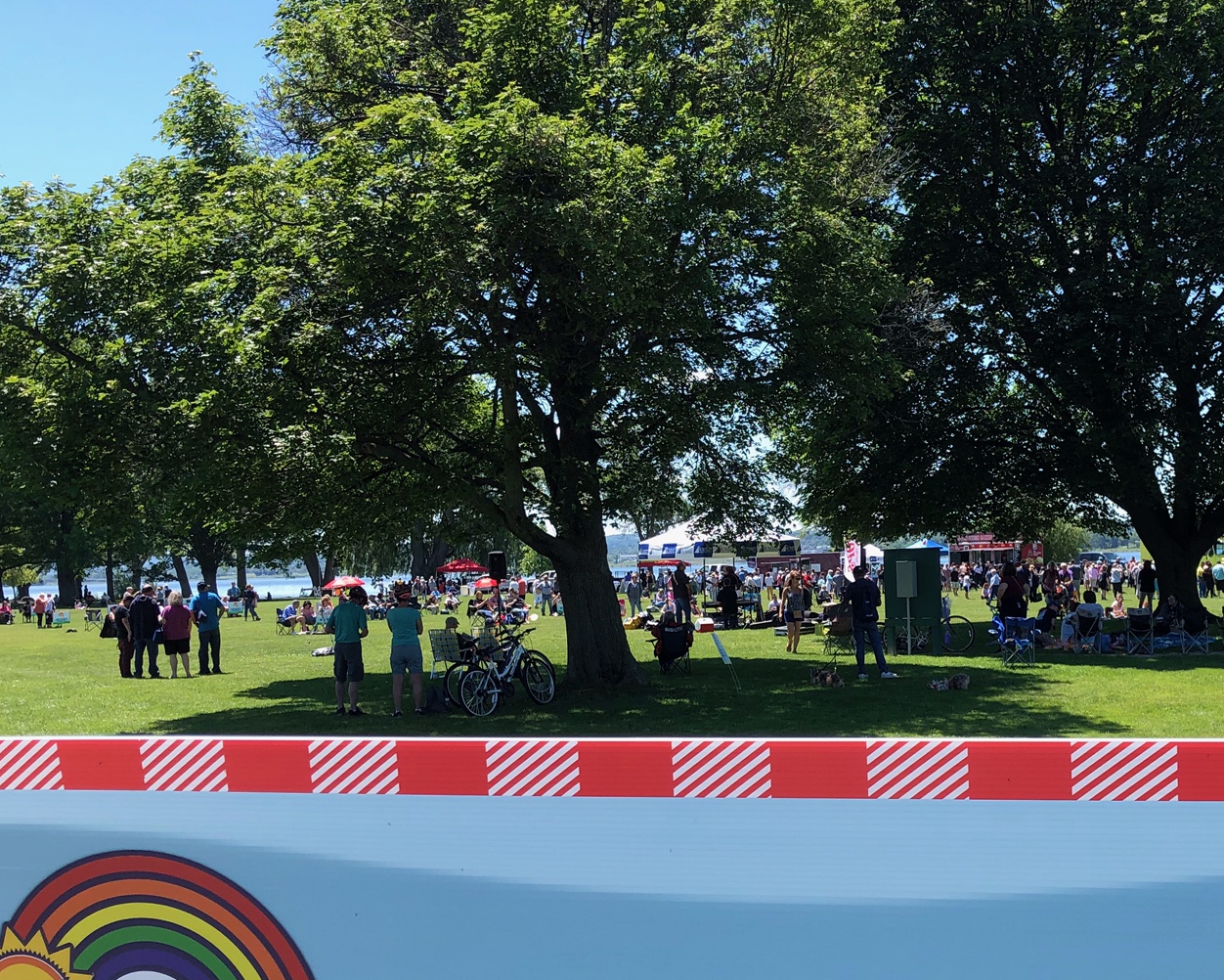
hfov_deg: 41.4
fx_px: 1594
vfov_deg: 34.1
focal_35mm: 44
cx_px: 824
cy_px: 577
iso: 20
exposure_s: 1/762
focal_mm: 3.99
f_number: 1.8
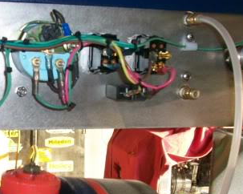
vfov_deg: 23.0
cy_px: 126
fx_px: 474
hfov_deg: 27.7
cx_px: 23
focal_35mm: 66
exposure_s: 1/60
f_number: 2.8
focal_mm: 5.7
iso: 120
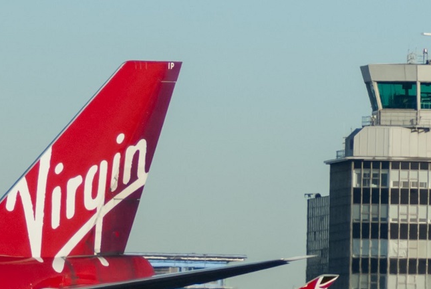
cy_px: 343
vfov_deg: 1.2
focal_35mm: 1111
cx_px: -172
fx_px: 13319
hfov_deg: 1.9
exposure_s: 1/2000
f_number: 7.1
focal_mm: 200
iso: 400
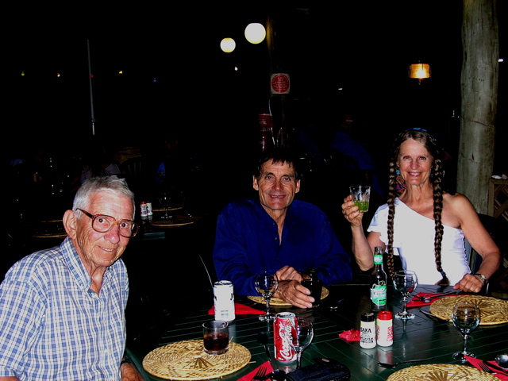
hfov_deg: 51.4
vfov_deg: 39.7
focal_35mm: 36
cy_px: 190
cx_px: 254
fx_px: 528
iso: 53
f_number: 2.7
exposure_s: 1/60.1
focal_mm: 6
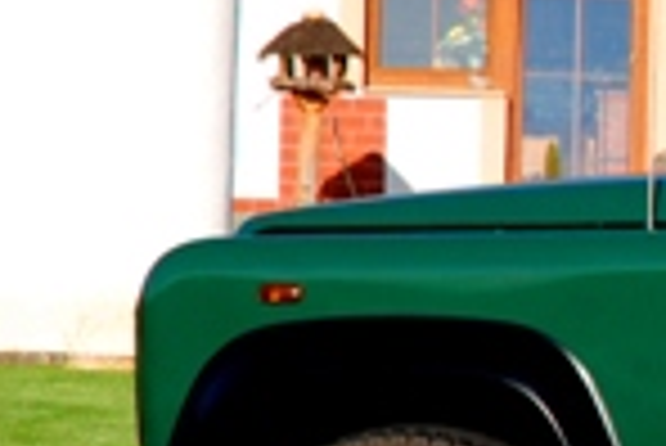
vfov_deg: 3.4
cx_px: 1422
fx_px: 7426
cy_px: 167
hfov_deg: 5.0
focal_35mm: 401
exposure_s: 1/200
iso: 100
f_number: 7.1
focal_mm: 62
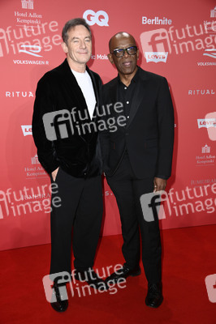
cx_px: 108
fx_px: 361
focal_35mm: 40
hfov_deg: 33.3
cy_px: 162
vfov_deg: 48.5
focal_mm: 40
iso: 800
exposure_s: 1/250
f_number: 5.6
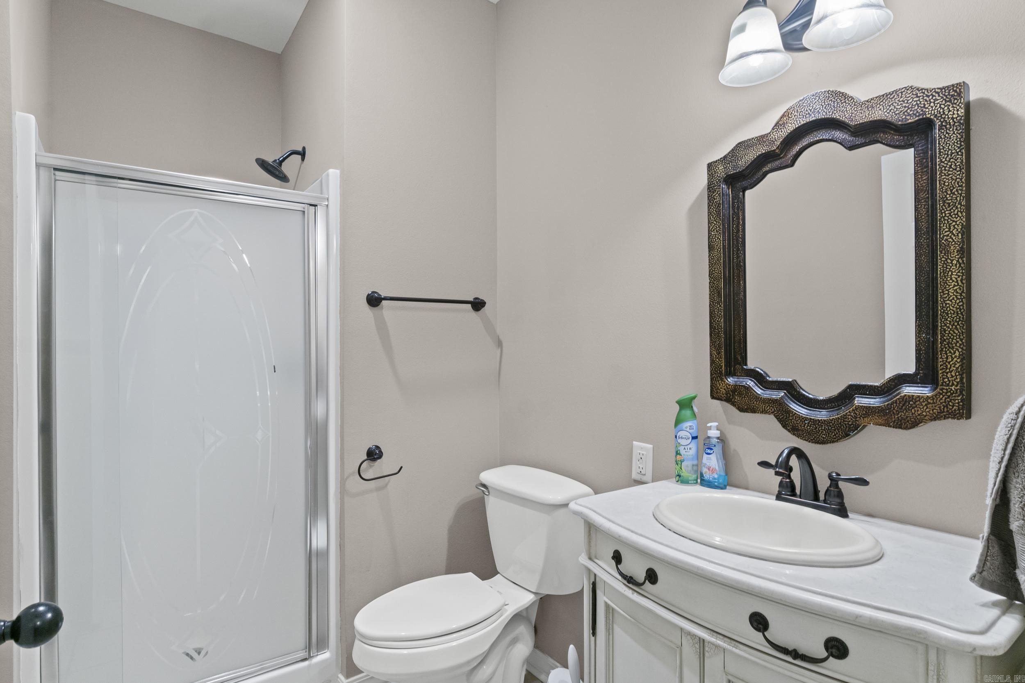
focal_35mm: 18
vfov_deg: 67.4
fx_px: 512
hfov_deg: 90.0
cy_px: 342
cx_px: 512
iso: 250
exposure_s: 1/2.5
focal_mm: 12
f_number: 9
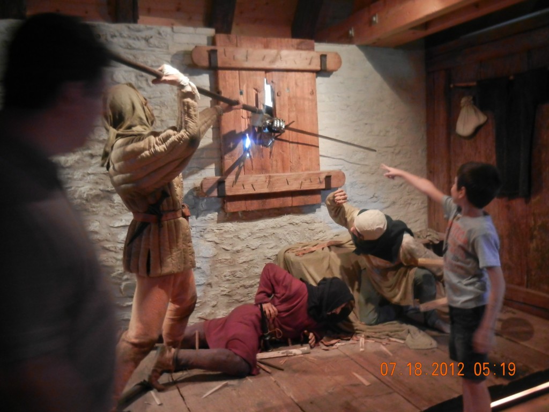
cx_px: 274
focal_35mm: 30
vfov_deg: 46.8
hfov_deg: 60.0
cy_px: 206
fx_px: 476
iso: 200
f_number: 3.5
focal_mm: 5.4
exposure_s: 1/2.2
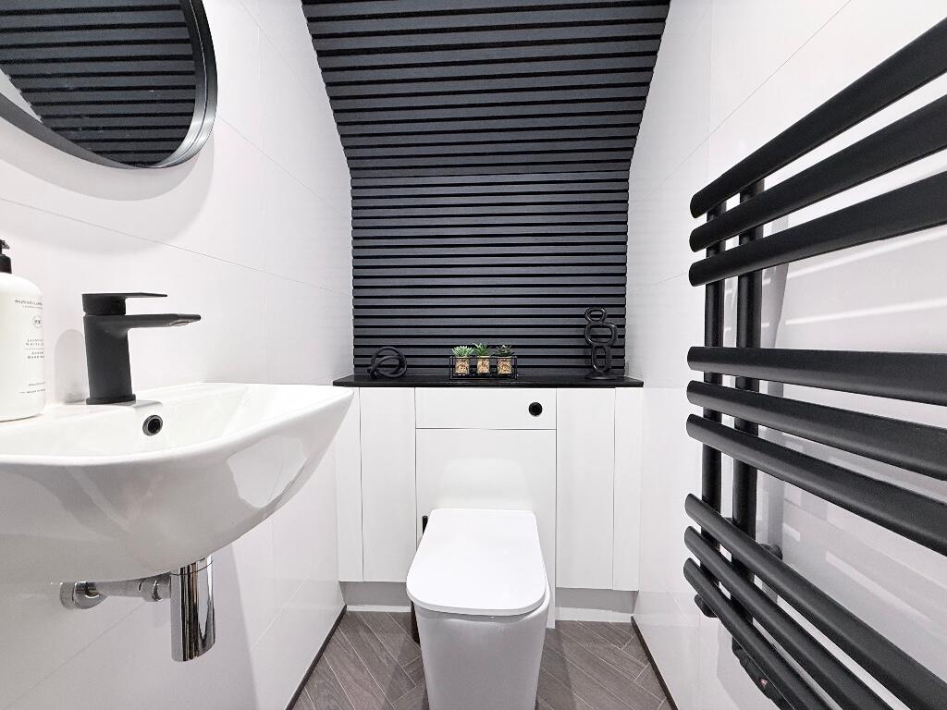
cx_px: 474
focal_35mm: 14
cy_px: 355
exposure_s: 1/50
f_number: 2.2
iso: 160
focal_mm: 2.22
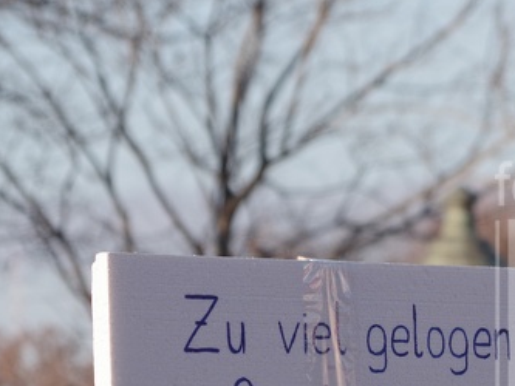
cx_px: 384
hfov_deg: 3.2
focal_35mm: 618
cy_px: 349
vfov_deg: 2.4
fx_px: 9198
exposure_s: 1/1000
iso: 800
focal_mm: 180
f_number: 8
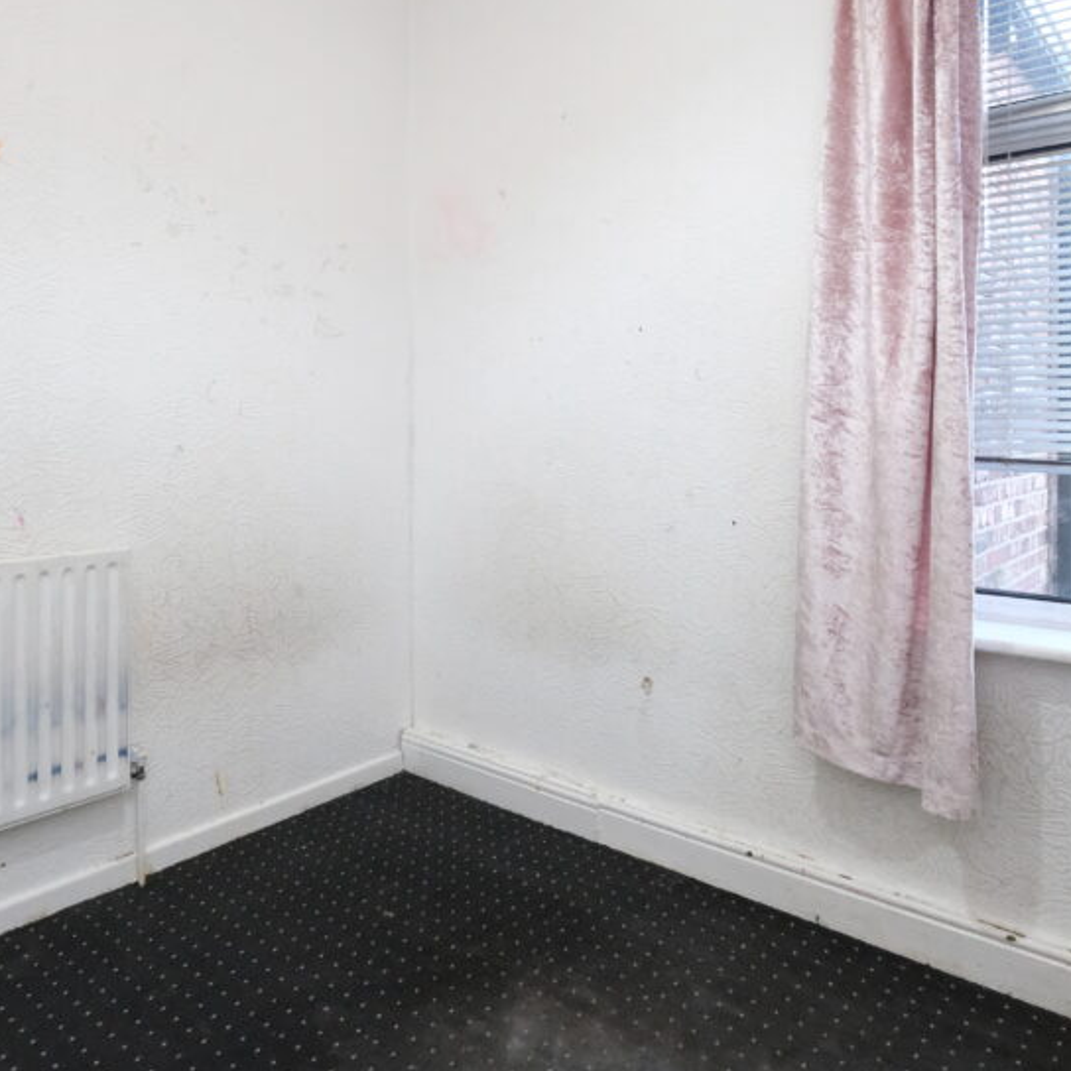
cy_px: 426
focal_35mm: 24
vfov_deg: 64.4
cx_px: 465
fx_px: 840
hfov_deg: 64.8
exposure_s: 1/45
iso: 4000
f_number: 5.6
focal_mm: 10
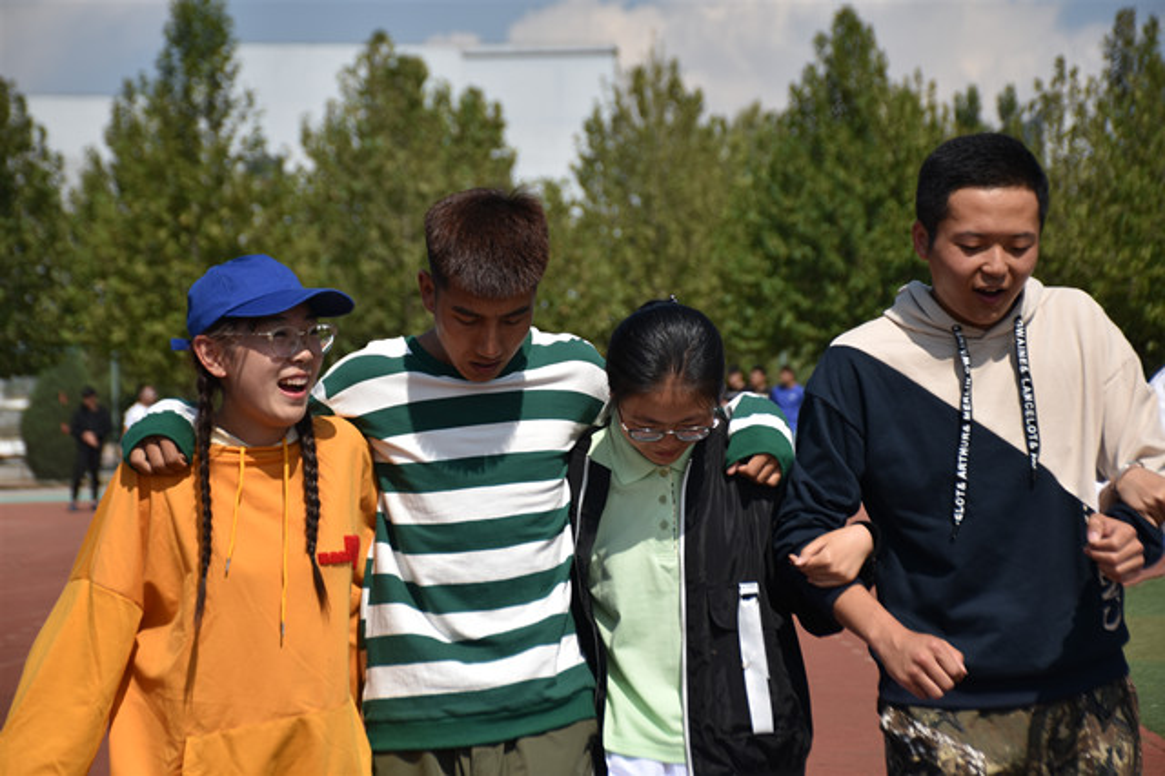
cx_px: 582
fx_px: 3639
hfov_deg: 18.2
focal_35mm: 112
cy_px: 388
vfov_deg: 12.2
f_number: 5
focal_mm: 75
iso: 100
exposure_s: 1/1000
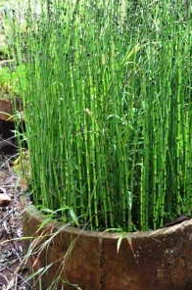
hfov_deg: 22.9
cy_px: 93
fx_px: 474
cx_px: 110
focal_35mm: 59
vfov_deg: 33.7
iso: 400
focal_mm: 26
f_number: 5.6
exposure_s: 1/125
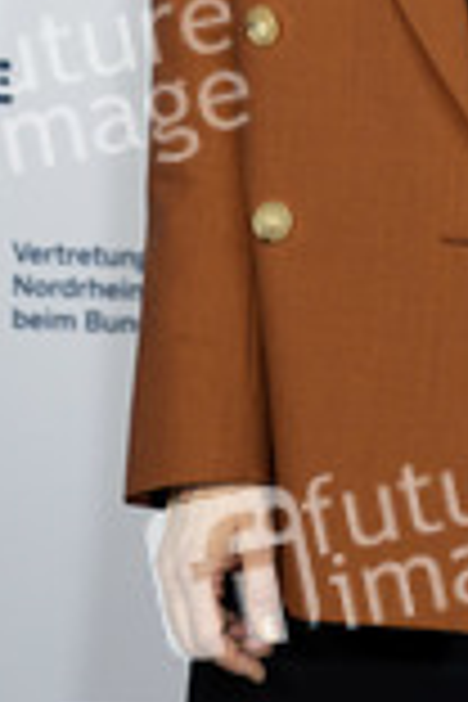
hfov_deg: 7.6
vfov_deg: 11.3
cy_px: -122
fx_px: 3490
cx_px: 508
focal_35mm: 179
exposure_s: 1/400
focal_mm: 70
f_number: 4
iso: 800
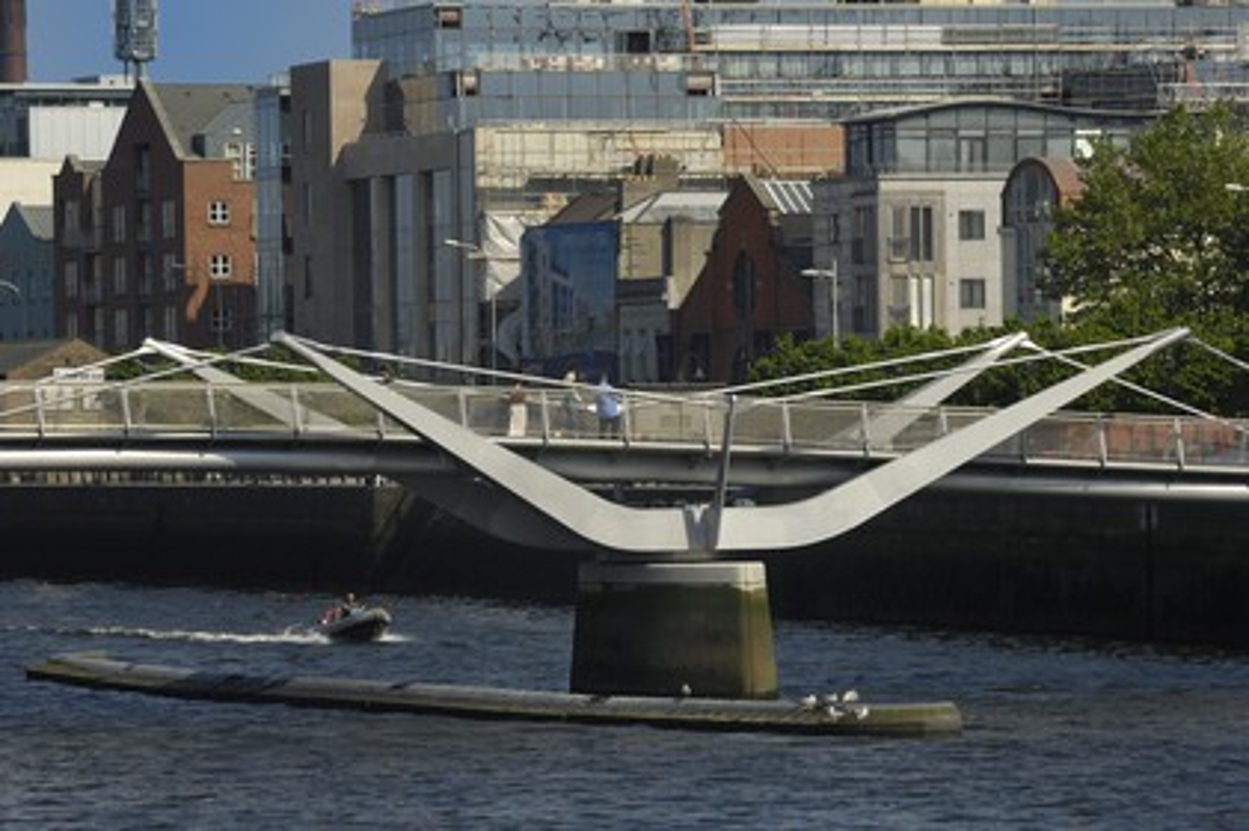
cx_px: 624
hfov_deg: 8.9
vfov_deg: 5.9
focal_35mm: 232
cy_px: 416
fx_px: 8060
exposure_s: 1/400
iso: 100
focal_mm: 155
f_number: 8
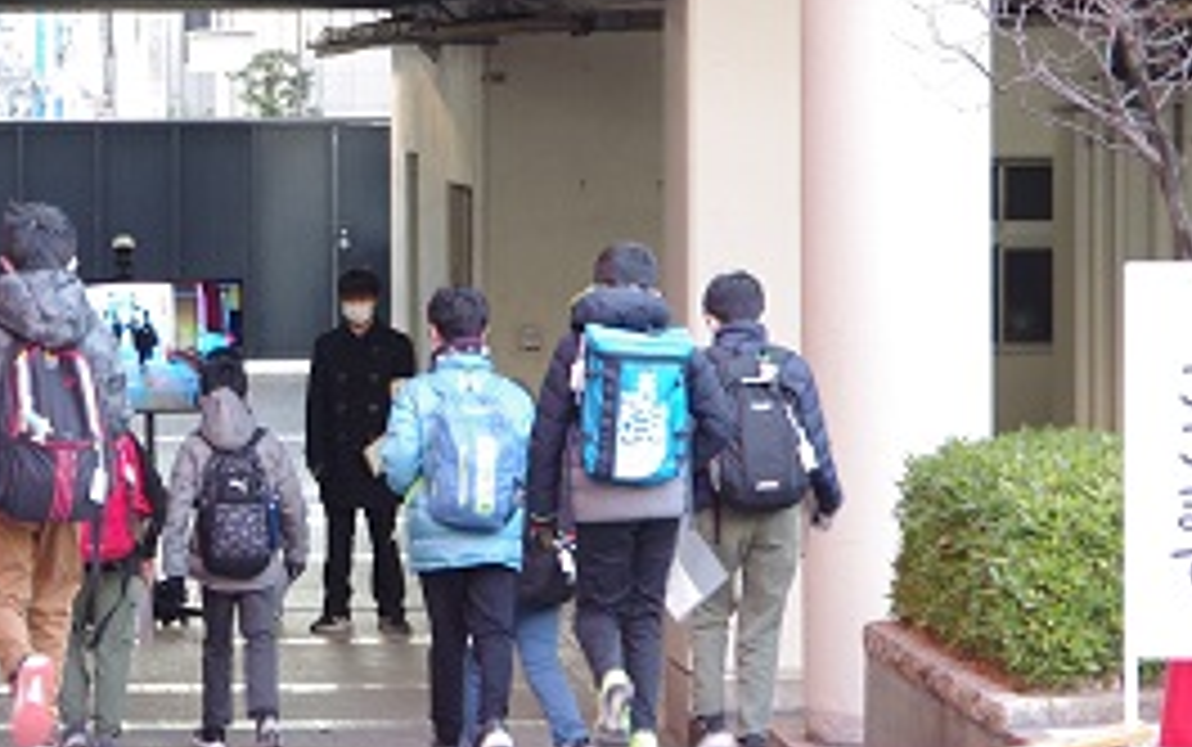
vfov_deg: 7.2
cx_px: 144
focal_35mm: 183
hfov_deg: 11.4
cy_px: 252
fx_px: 5954
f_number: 4.5
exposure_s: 1/40
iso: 800
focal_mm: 53
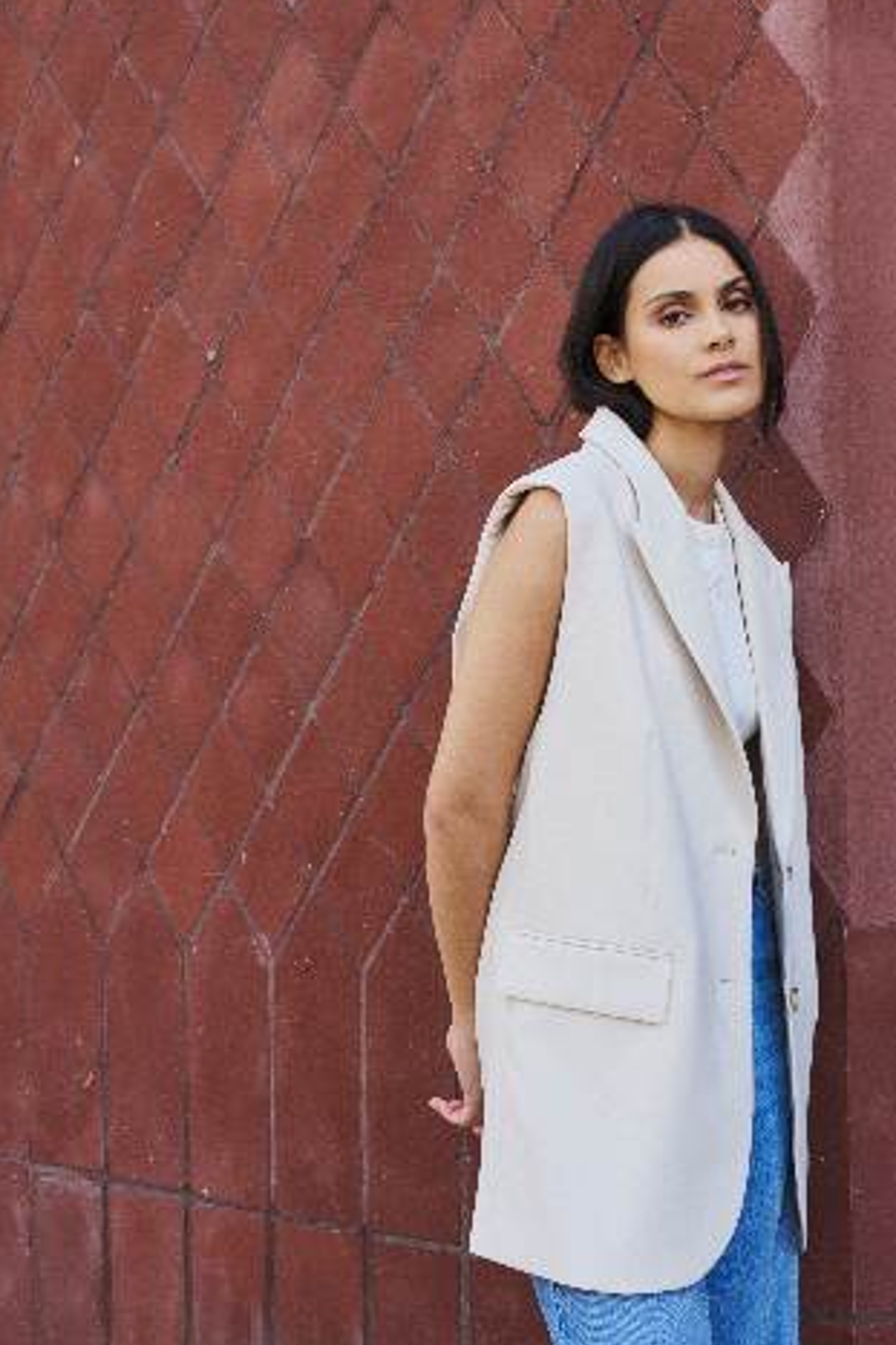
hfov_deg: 25.0
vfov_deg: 36.8
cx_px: 458
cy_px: 605
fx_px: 2017
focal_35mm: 54
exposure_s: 1/250
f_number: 4
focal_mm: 36
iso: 200
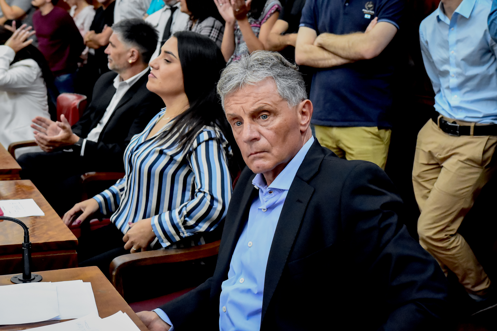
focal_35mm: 52
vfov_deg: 25.8
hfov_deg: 37.9
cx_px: 248
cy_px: 166
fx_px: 725
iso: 6400
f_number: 3.5
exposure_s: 1/250
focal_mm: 35
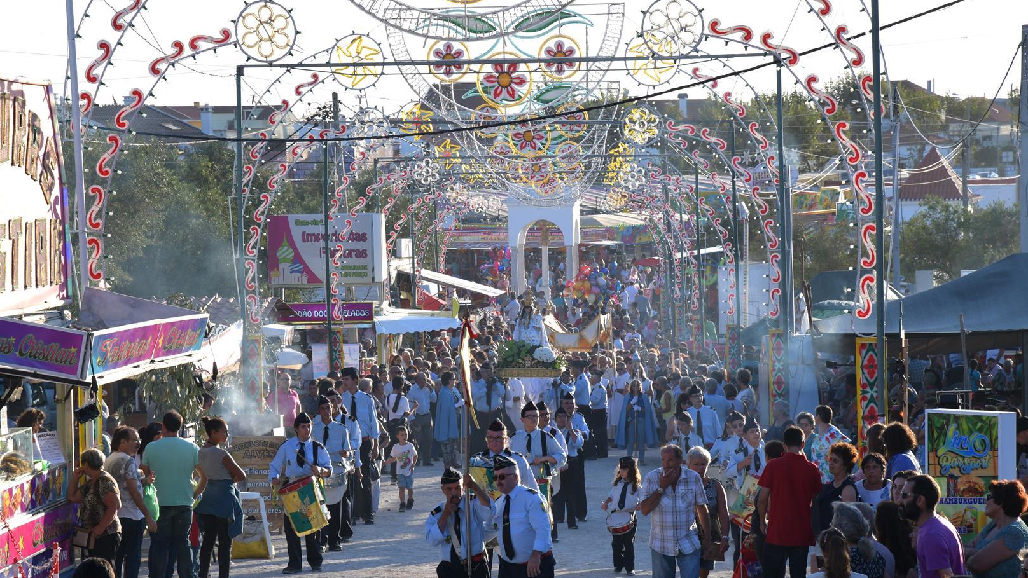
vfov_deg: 9.6
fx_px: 3435
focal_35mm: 126
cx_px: 515
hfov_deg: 17.0
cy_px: 340
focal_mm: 80
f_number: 8
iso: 250
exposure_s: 1/320
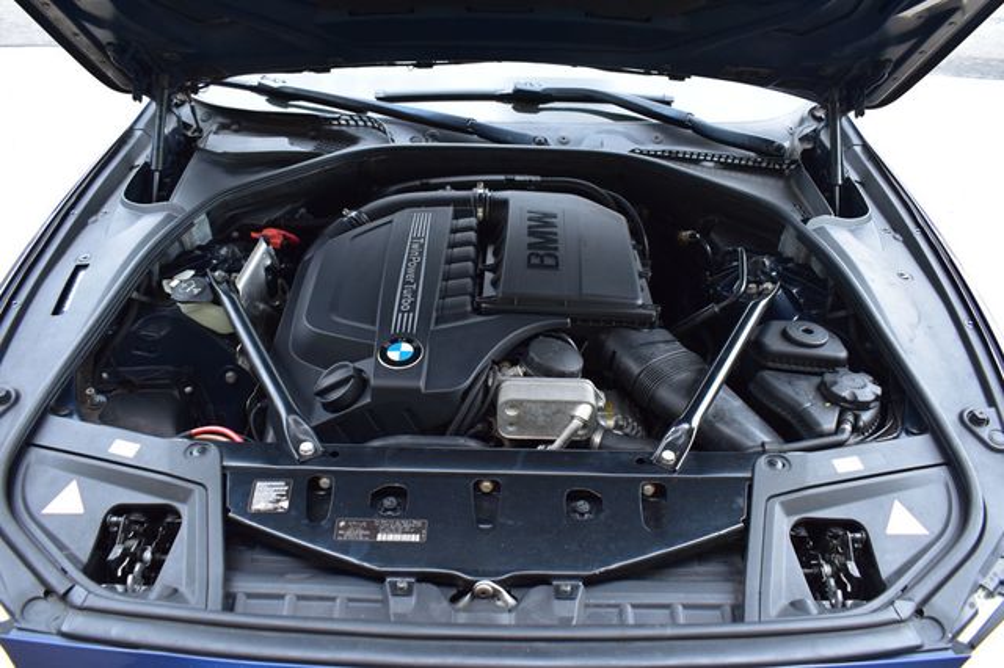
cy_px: 334
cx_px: 502
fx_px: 836
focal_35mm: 30
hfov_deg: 62.0
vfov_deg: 43.6
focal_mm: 20
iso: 400
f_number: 6.3
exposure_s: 1/15
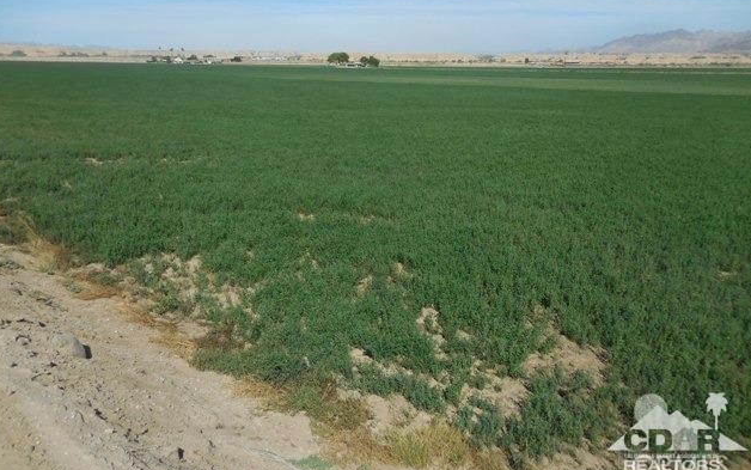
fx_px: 553
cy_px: 196
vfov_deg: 45.9
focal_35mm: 27
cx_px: 377
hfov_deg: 68.4
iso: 125
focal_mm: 4.5
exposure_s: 1/640
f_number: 6.6
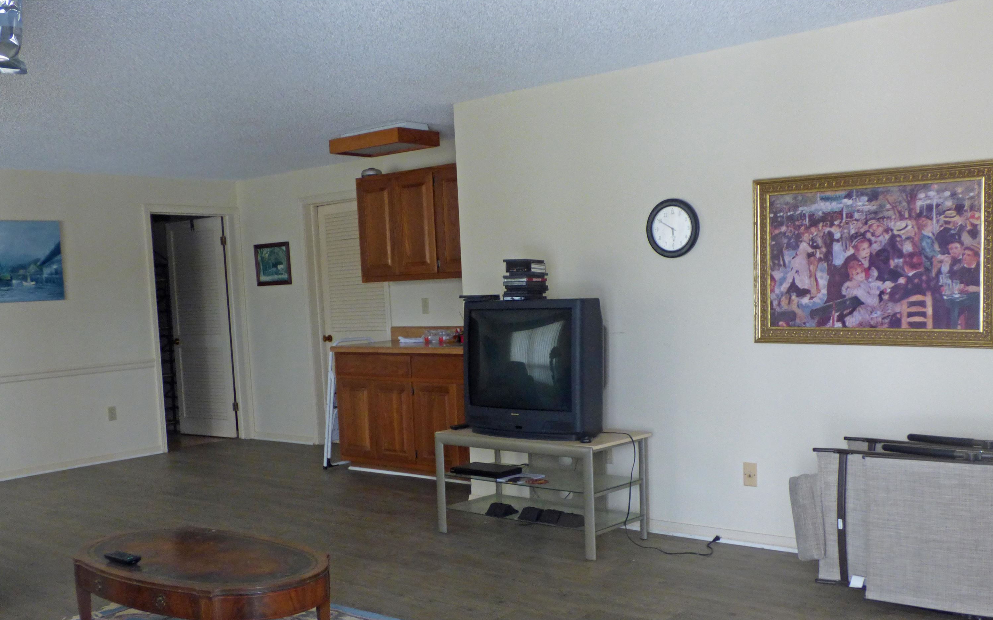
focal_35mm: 36
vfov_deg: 35.2
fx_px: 974
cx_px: 494
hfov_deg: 54.0
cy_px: 373
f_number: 3.4
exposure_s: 1/50
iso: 400
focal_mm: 5.78
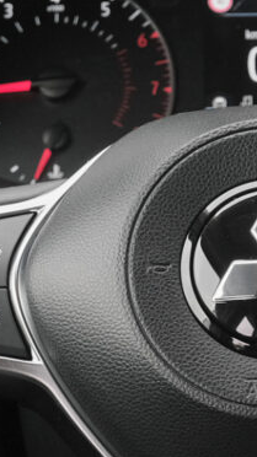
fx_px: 2377
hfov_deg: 6.2
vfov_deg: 11.0
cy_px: 300
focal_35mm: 196
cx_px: 268
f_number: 8
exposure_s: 1/100
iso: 2000
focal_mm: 45
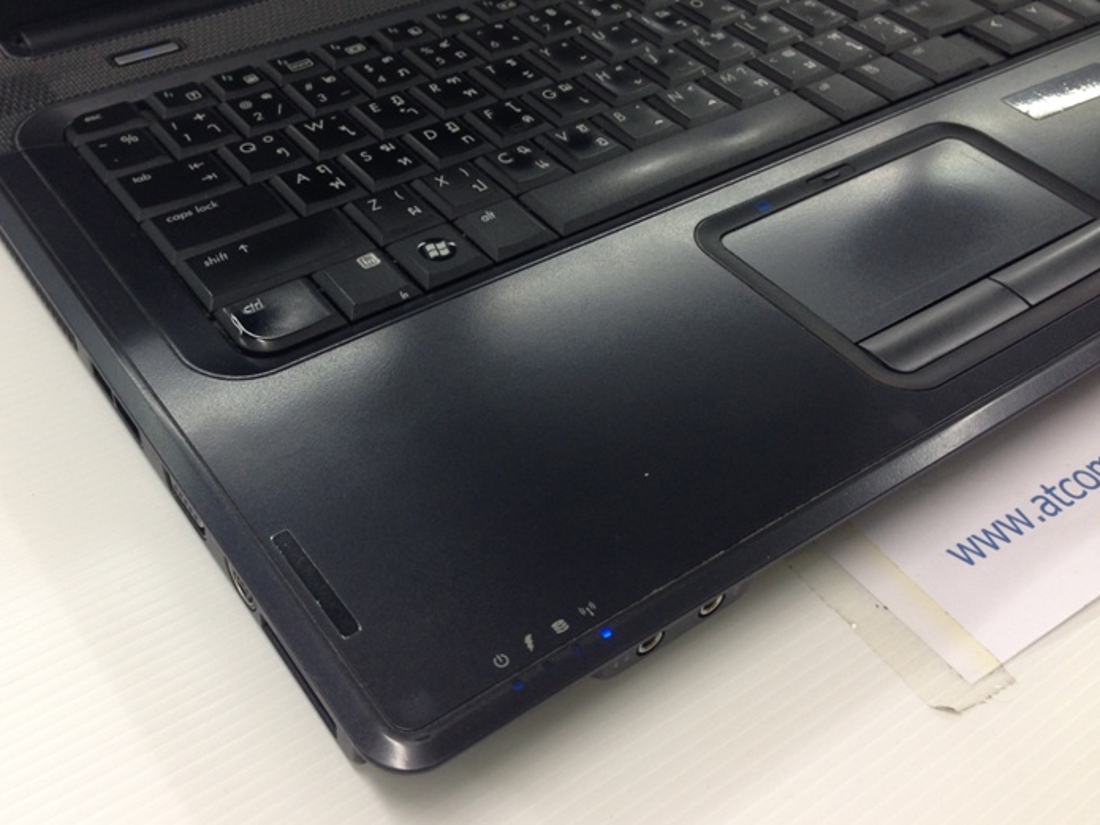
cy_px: 377
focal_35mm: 38
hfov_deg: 48.8
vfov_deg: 37.7
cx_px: 473
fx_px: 1207
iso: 80
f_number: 2.4
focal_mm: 4.12
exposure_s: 1/20
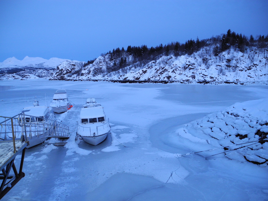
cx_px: 134
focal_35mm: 28
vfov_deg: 49.7
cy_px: 100
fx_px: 217
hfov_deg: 63.4
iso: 400
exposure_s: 1/12
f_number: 2.8
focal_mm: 6
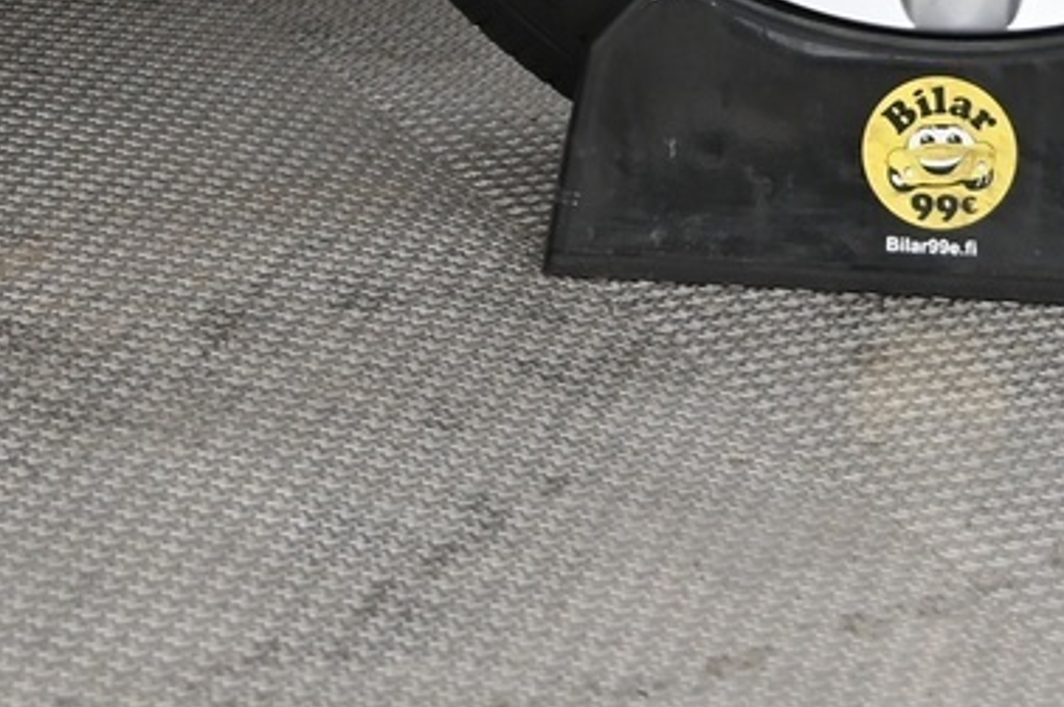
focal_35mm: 172
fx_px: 5077
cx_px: 152
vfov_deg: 7.7
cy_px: -589
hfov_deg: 11.9
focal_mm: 40
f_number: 4
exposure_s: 1/100
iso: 2000
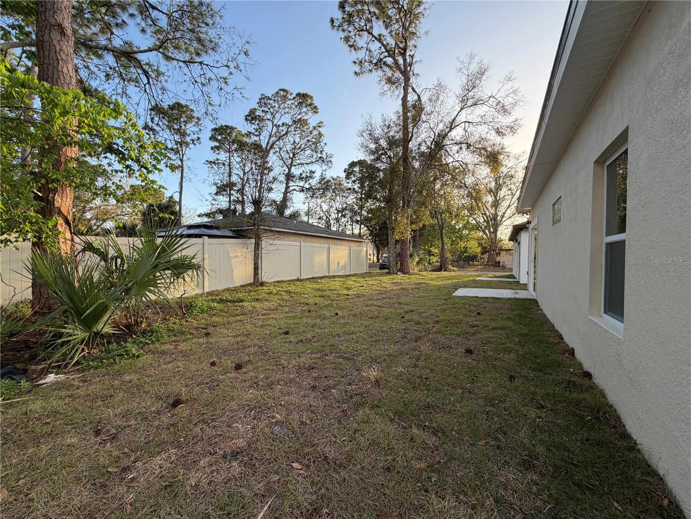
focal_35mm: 14
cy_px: 260
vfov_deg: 85.7
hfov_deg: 102.1
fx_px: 279
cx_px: 346
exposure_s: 1/374
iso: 50
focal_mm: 2.22
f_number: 2.2
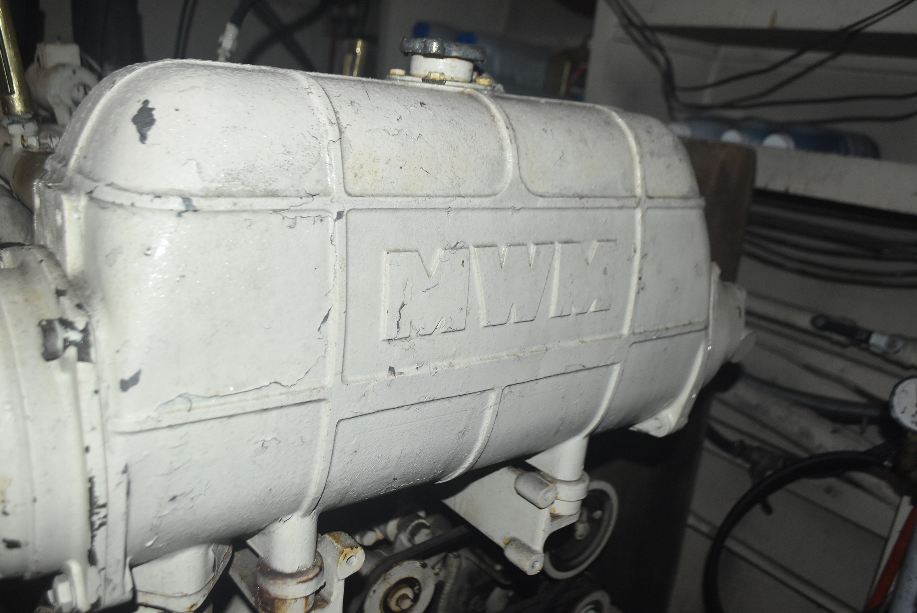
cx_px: 458
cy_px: 306
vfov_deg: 43.7
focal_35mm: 30
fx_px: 765
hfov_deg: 61.9
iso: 1800
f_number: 3.8
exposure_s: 1/60
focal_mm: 20
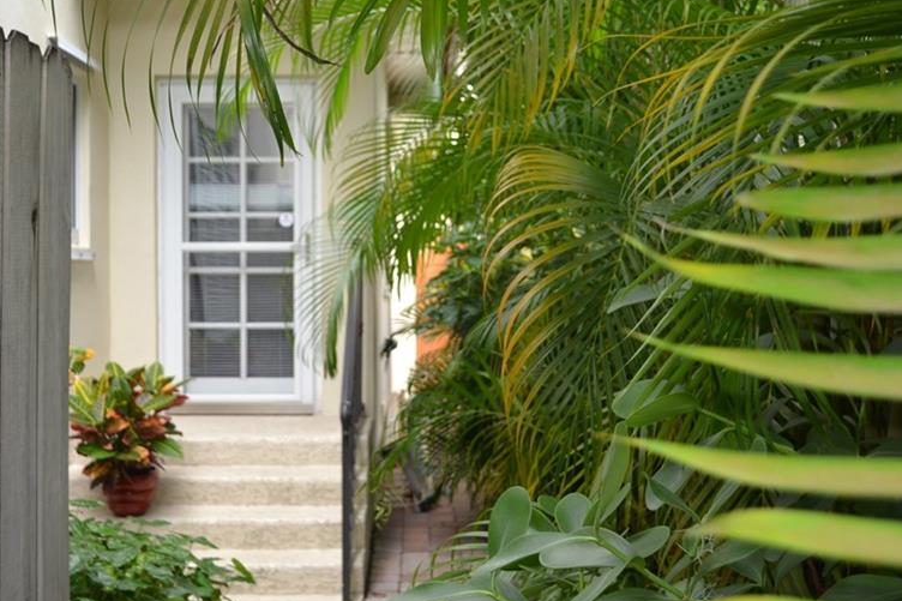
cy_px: 266
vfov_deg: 27.5
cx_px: 433
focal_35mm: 49
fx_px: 1227
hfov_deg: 40.3
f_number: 4
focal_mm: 24
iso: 400
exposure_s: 1/80
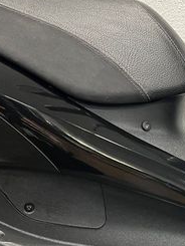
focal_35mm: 68
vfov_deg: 28.5
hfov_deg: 20.7
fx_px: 484
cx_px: 198
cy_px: 151
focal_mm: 5.1
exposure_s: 1/50
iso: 200
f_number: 1.6
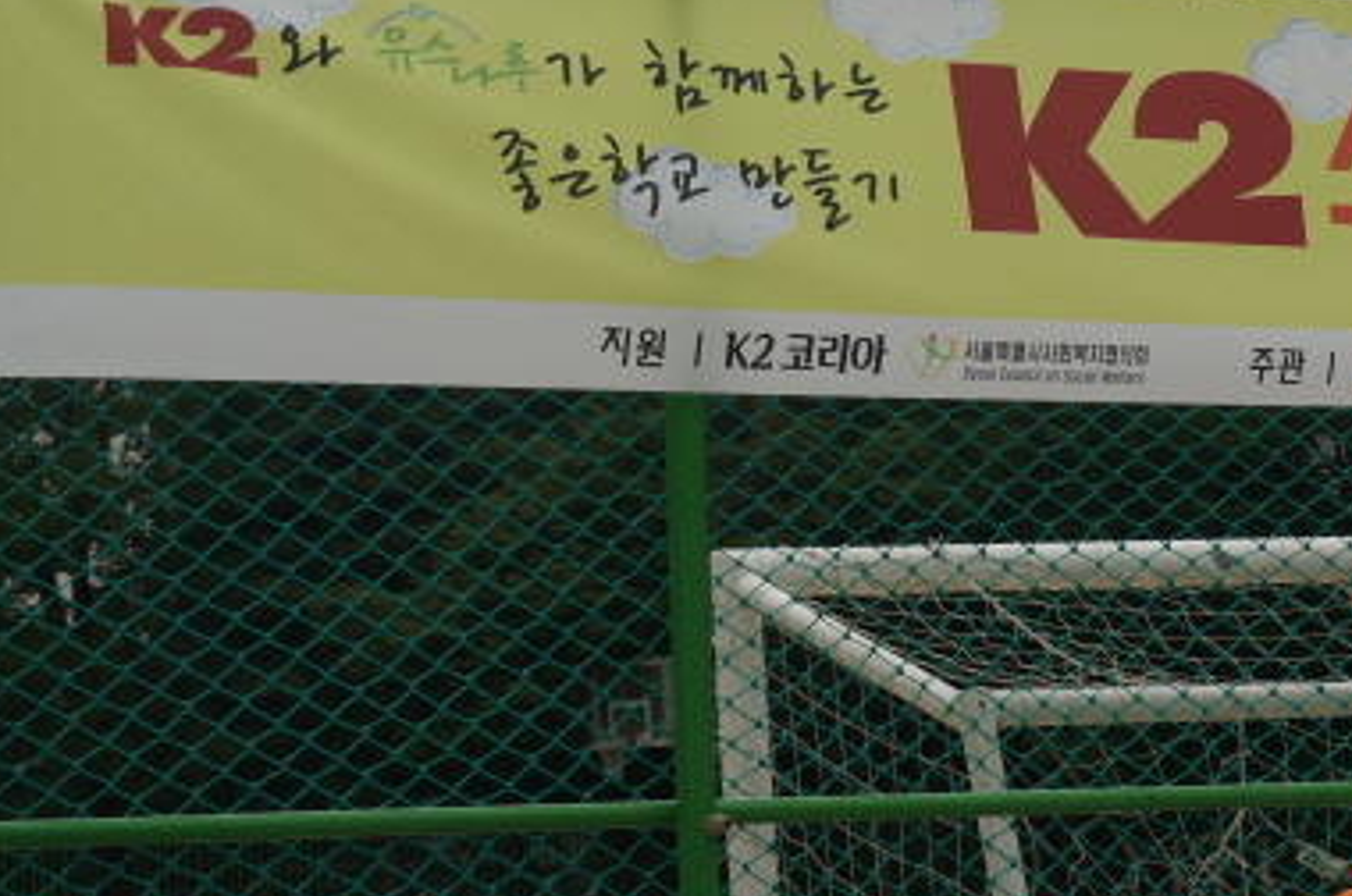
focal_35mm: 124
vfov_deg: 11.0
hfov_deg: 16.5
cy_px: 169
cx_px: 1007
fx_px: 4643
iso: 100
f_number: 6.3
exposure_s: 1/200
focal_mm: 49
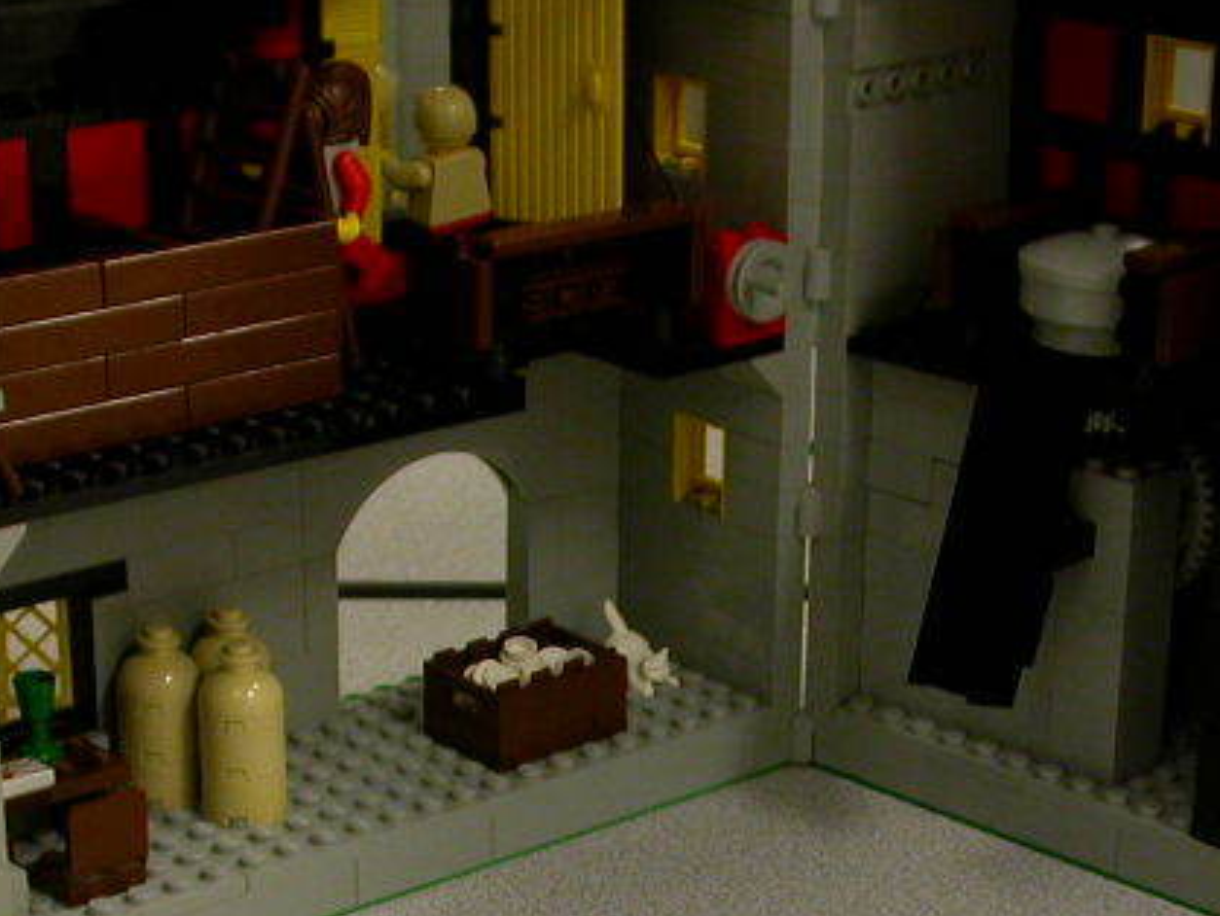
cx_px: 686
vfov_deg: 15.7
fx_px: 3280
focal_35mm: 93
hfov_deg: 21.1
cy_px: 805
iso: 100
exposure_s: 1/13.1
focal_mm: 7.85
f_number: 2.6
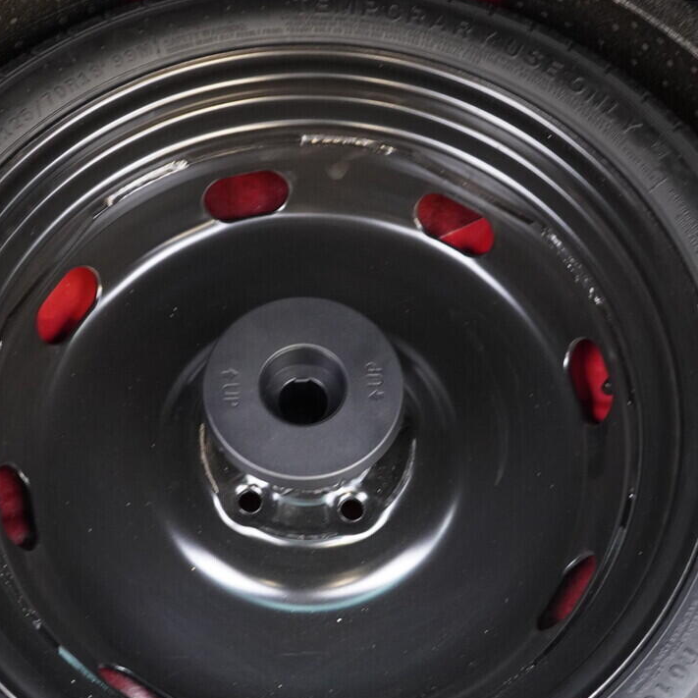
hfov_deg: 27.7
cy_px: 461
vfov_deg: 27.6
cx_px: 321
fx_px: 1414
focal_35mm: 62
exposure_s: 1/40
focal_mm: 24
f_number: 2.8
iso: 1250
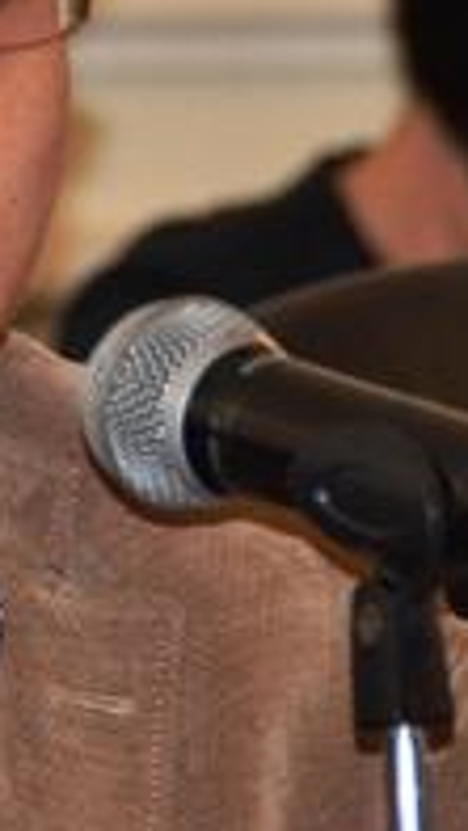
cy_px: 169
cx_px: -422
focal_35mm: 859
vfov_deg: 2.5
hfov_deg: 1.4
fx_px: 18929
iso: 800
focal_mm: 135
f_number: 5.6
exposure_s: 1/60
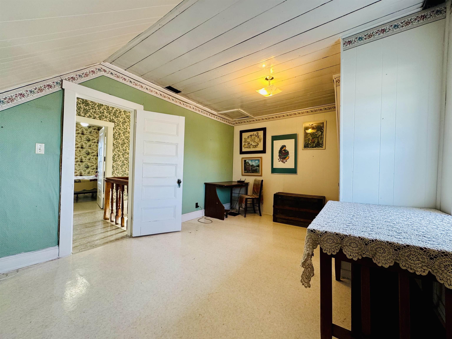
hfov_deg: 102.1
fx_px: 183
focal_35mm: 14
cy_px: 170
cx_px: 226
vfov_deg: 85.7
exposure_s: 1/60
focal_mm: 2.22
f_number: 2.2
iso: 160
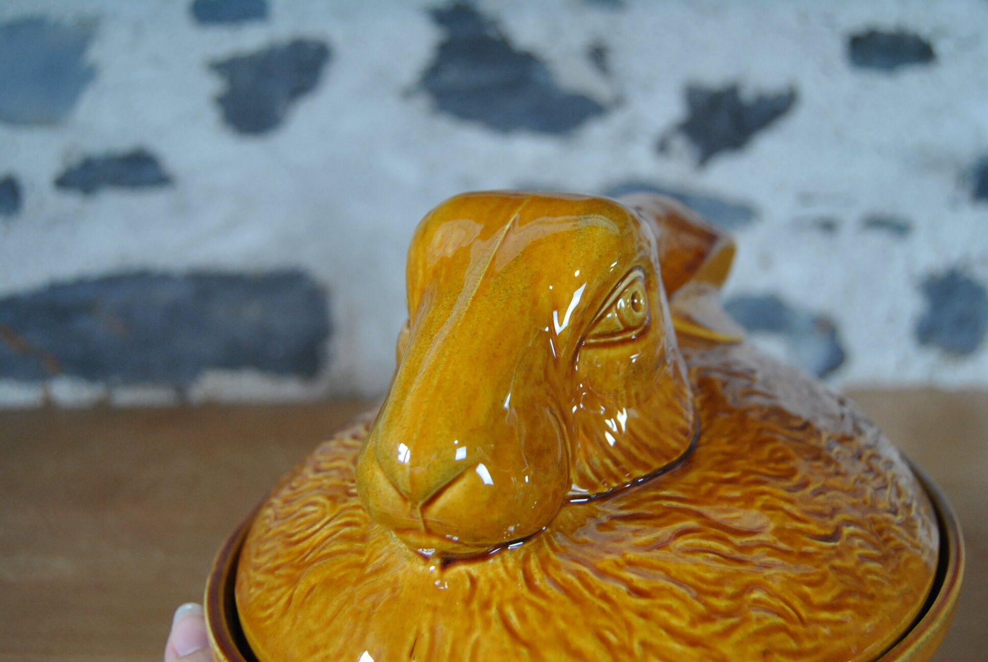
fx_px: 1072
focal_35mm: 39
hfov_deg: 49.5
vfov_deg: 34.3
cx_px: 494
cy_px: 331
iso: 500
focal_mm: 26
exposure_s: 1/30
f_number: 4
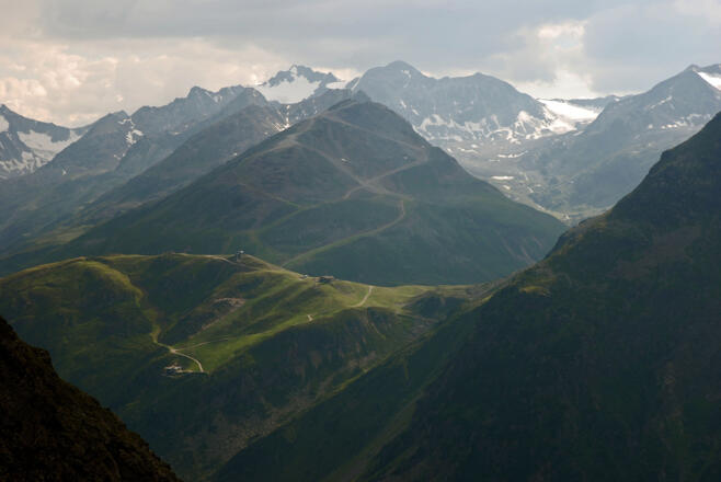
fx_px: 1503
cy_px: 241
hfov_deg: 27.0
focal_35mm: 75
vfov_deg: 18.2
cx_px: 360
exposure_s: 1/50
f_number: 9
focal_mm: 50
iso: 100
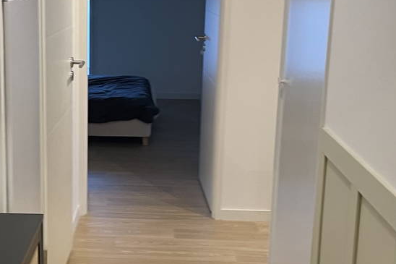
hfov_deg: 48.2
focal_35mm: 39
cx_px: 113
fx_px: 429
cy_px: 163
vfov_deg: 34.0
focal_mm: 4.2
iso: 125
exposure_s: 1/50
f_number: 1.6
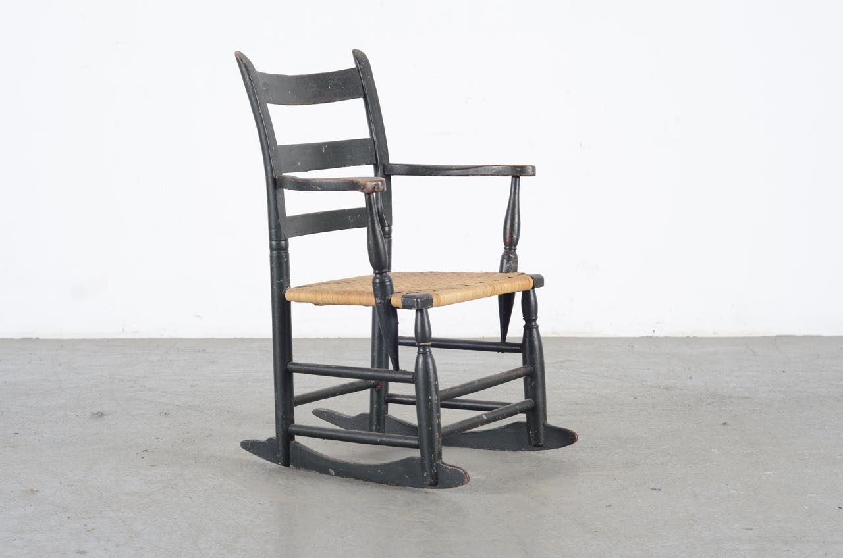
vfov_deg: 18.1
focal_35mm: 75
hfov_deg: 27.0
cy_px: 279
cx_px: 422
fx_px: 1753
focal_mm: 50
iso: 100
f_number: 5.6
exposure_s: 1/125
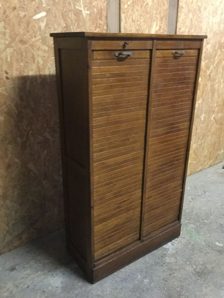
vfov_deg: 58.4
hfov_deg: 45.4
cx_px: 112
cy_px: 149
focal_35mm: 31
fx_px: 267
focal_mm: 3.3
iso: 320
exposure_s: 1/17
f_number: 2.4
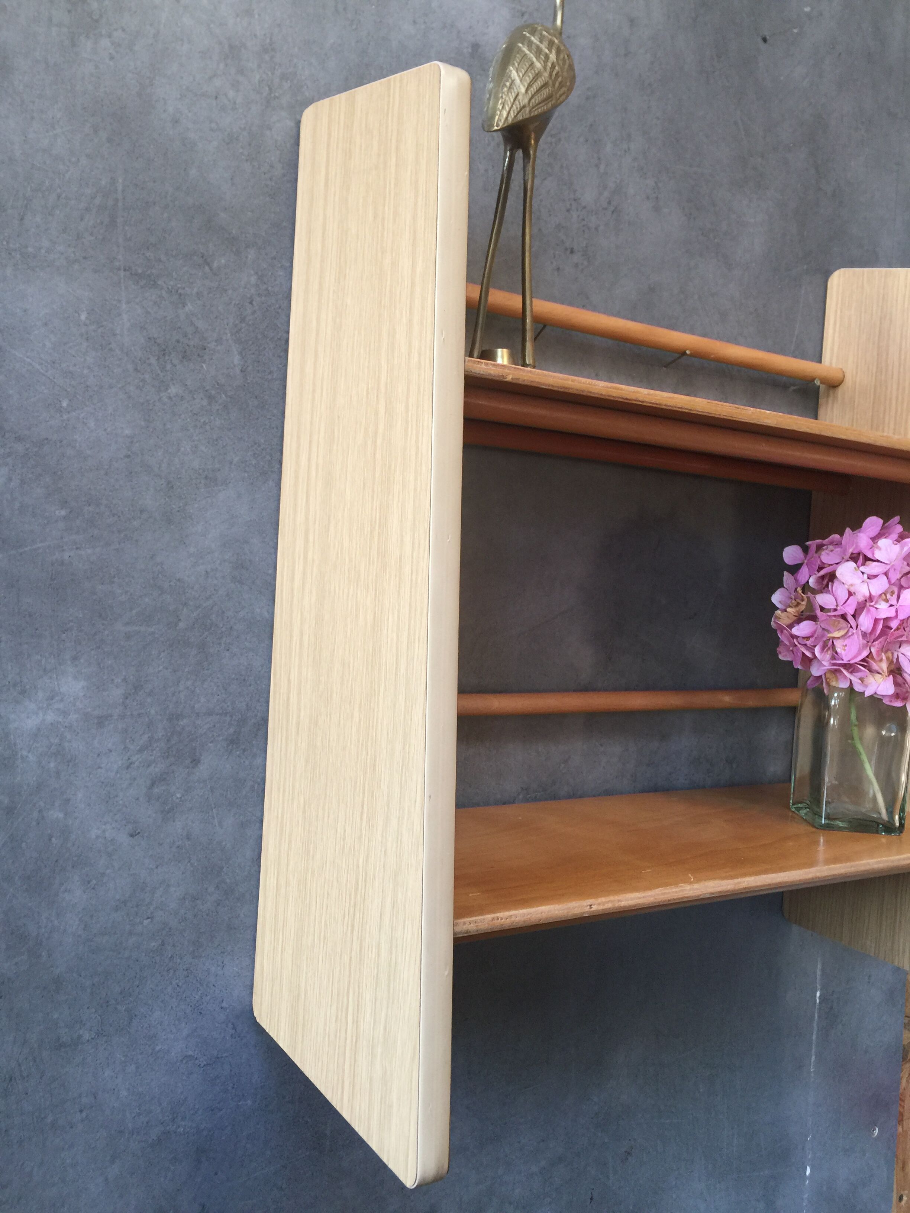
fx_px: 1016
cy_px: 606
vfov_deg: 61.7
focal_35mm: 29
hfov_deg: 48.2
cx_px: 455
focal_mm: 4.15
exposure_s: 1/33
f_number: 2.2
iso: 40
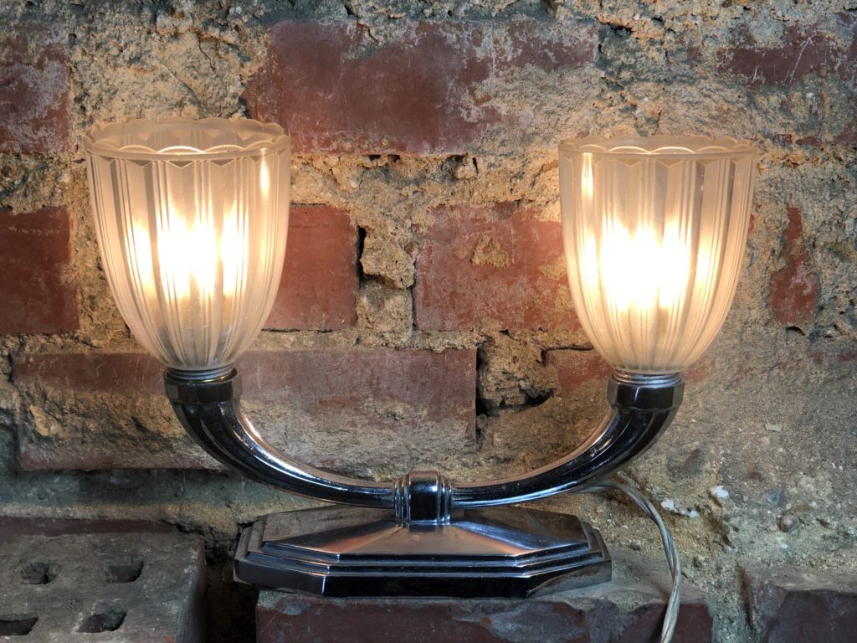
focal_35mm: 52
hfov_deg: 36.8
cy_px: 322
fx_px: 1287
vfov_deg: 28.0
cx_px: 428
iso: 25
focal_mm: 6
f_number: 2.4
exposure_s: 1/50
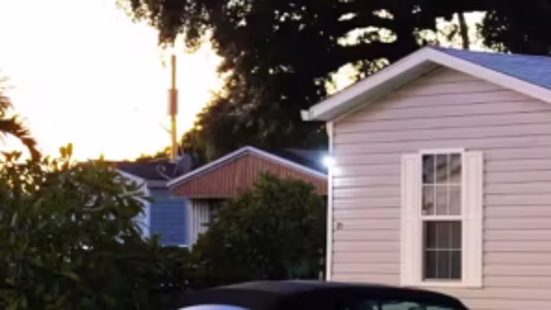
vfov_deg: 7.8
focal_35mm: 155
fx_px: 2264
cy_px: 182
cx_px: 807
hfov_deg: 13.2
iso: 5000
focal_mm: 43
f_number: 2
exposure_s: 1/80
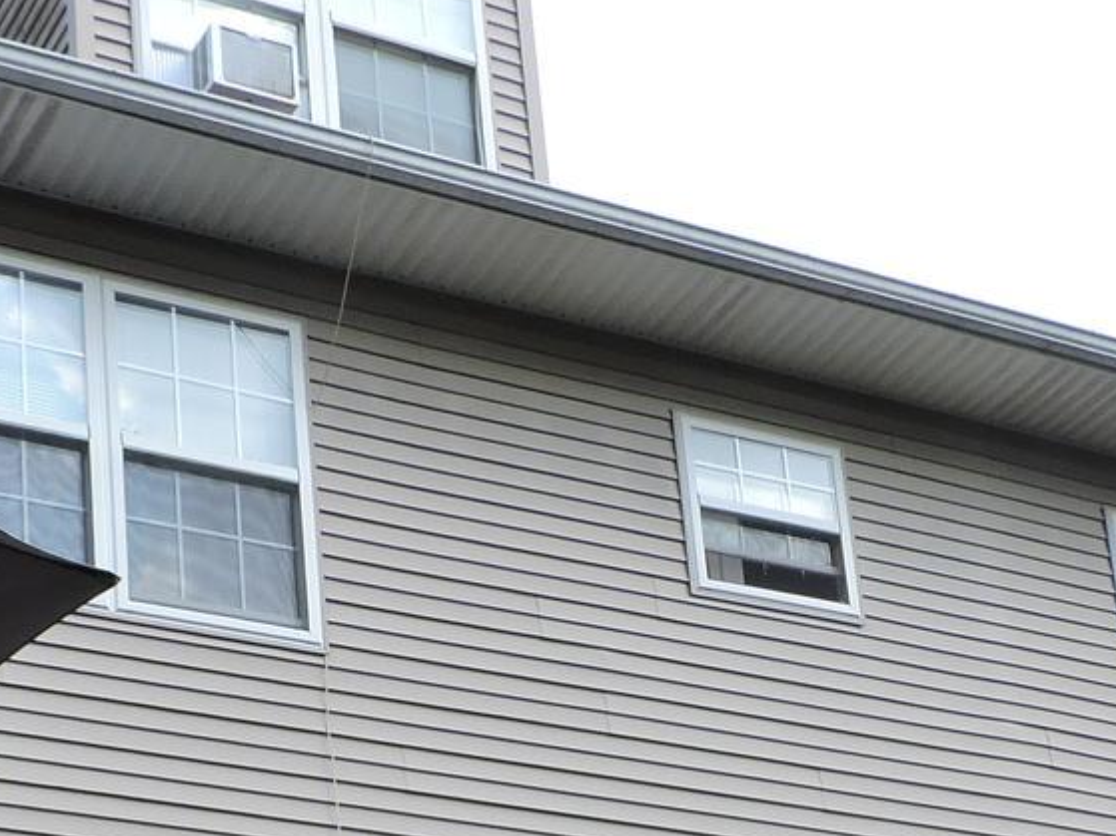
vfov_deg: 15.8
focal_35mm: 88
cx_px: 629
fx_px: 2836
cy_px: 1149
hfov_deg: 22.2
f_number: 3
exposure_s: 1/400
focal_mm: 4.3
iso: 100
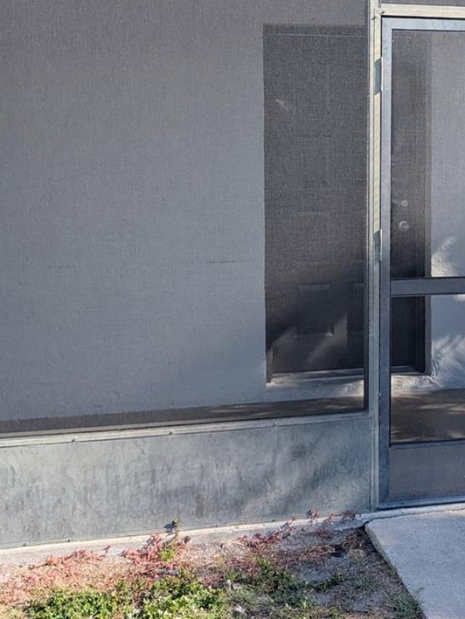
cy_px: 220
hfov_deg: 26.7
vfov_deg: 35.3
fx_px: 967
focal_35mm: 54
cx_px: 351
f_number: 1.68
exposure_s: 1/630
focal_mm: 6.9
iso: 19
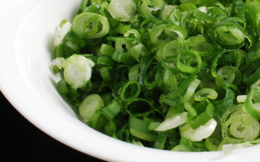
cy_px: 40
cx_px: 198
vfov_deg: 6.9
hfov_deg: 11.1
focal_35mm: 189
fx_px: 1339
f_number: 13
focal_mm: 50
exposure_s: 1/125
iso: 100
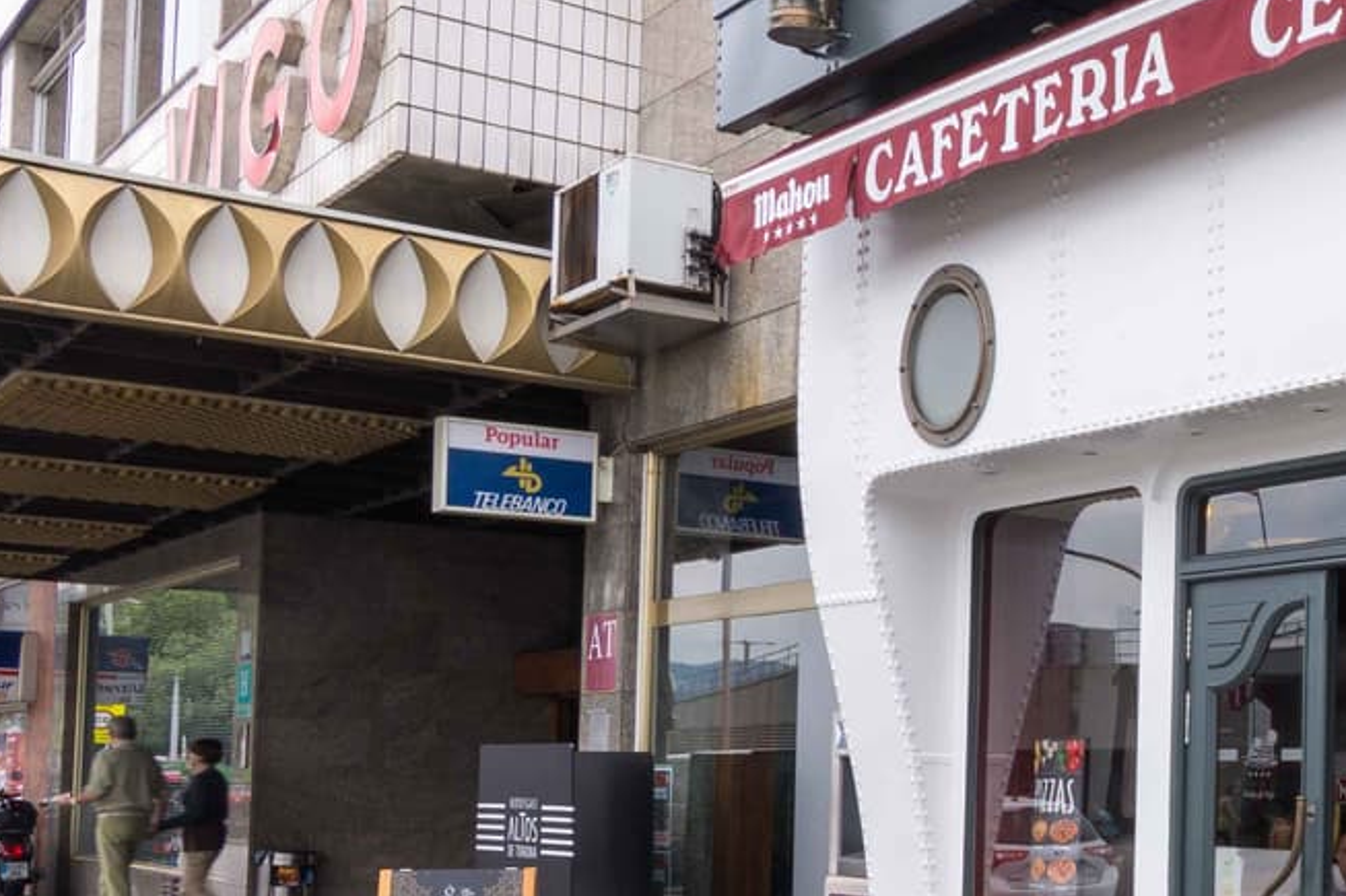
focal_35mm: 51
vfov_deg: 26.3
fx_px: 1889
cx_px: 1455
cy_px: 691
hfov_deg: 34.3
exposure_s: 1/20
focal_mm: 11
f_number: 11
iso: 100
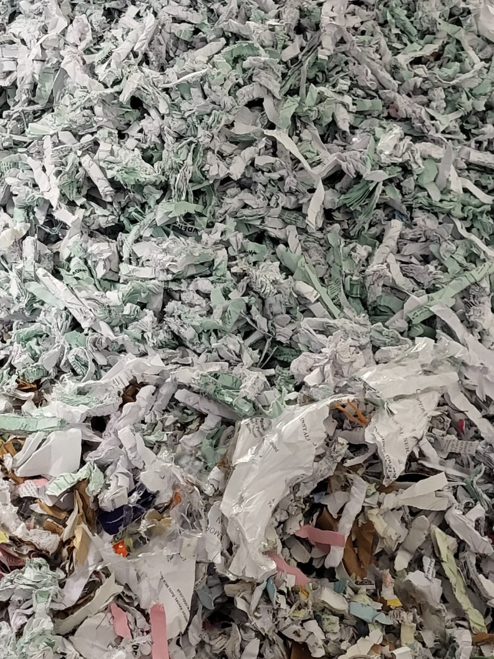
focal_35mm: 63
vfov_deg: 30.2
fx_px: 1199
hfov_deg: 23.2
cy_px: 162
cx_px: 183
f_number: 1.8
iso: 250
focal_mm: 5.4
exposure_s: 1/50
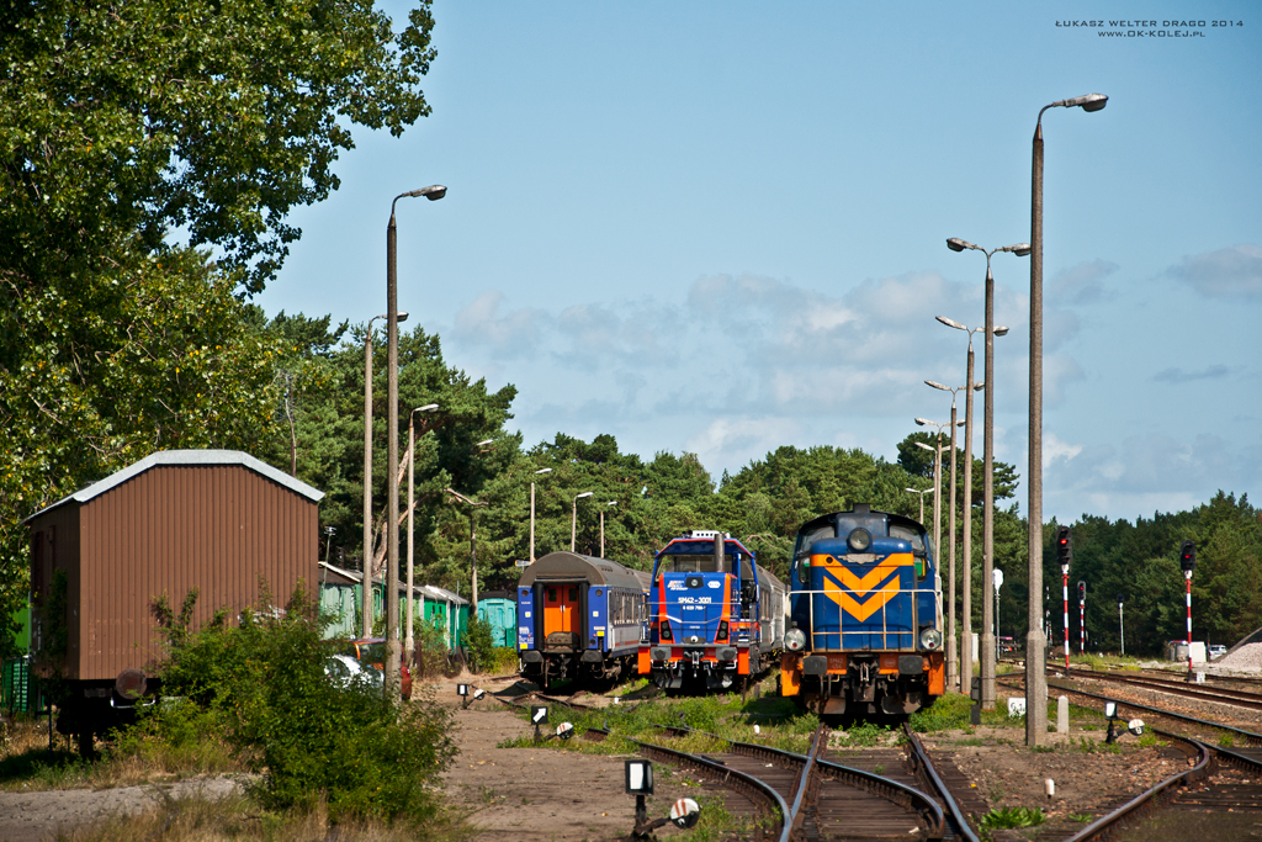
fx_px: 4838
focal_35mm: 138
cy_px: 421
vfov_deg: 9.9
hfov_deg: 14.9
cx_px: 631
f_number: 5.6
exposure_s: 1/800
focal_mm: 92
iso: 200
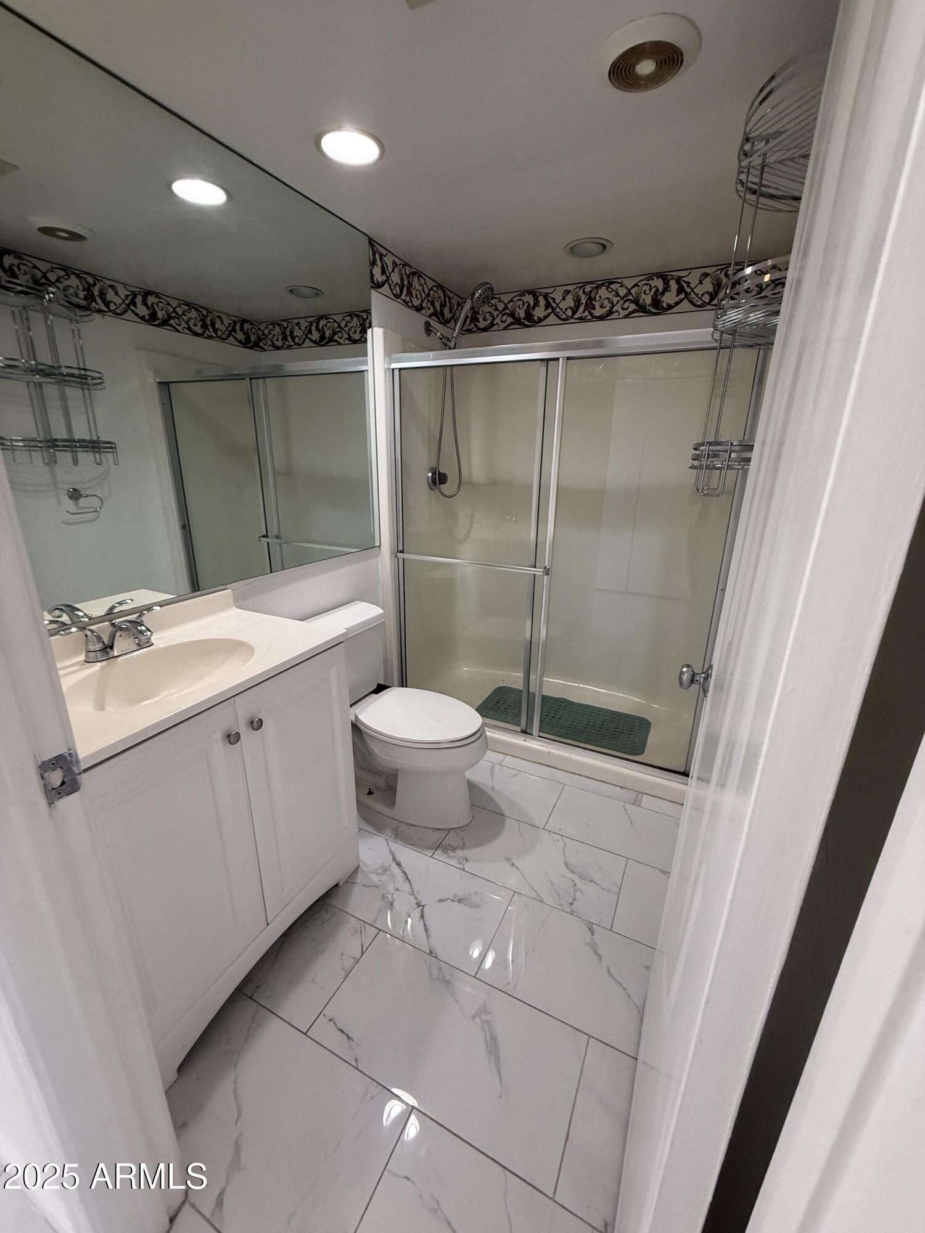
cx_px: 462
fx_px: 499
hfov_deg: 85.7
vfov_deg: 102.1
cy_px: 616
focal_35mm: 14
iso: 200
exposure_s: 1/120
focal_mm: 2.22
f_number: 2.2
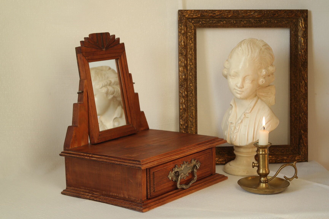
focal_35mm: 69
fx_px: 631
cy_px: 110
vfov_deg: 19.7
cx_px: 164
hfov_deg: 29.2
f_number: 6.3
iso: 200
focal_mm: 45
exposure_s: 1/30
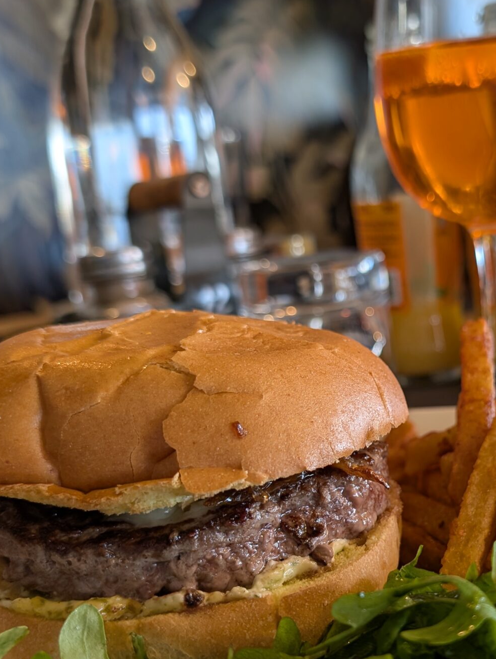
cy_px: 407
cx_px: 369
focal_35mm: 47
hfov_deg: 30.5
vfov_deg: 40.1
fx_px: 895
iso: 45
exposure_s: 1/23.8
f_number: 1.68
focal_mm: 6.9
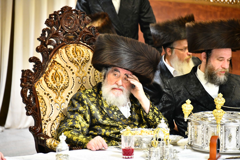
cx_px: 120
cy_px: 80
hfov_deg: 9.0
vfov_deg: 6.0
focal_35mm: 230
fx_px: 1533
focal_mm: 230
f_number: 5.6
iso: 3200
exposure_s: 1/125
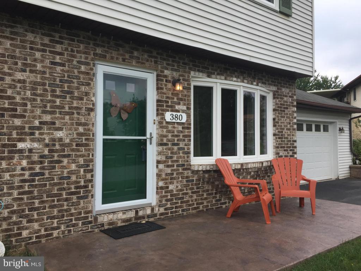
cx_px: 180
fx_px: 302
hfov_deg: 61.7
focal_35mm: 29
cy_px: 136
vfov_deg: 48.2
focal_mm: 4.15
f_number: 2.2
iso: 32
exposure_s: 1/1041
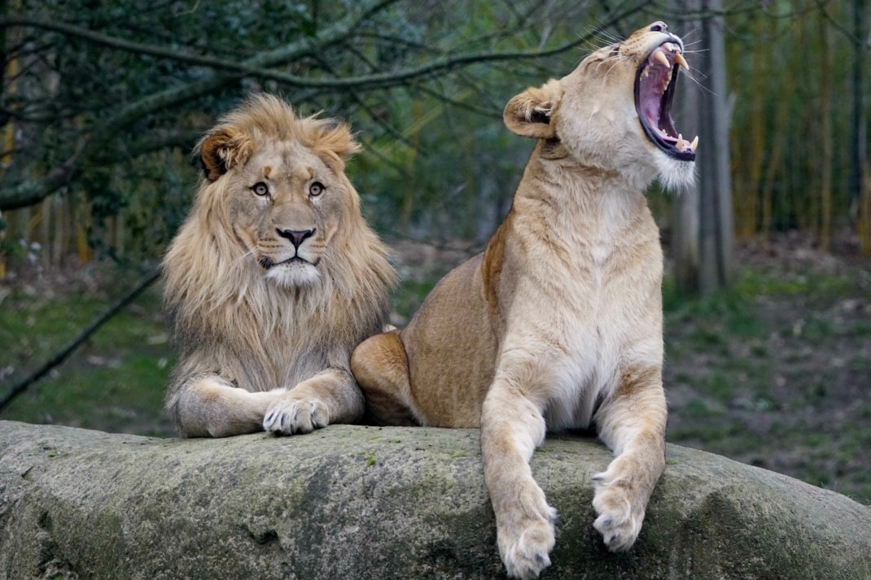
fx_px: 7801
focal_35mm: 322
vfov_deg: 4.3
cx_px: 436
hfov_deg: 6.4
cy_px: 290
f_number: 5.6
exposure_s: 1/500
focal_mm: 215
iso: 3200
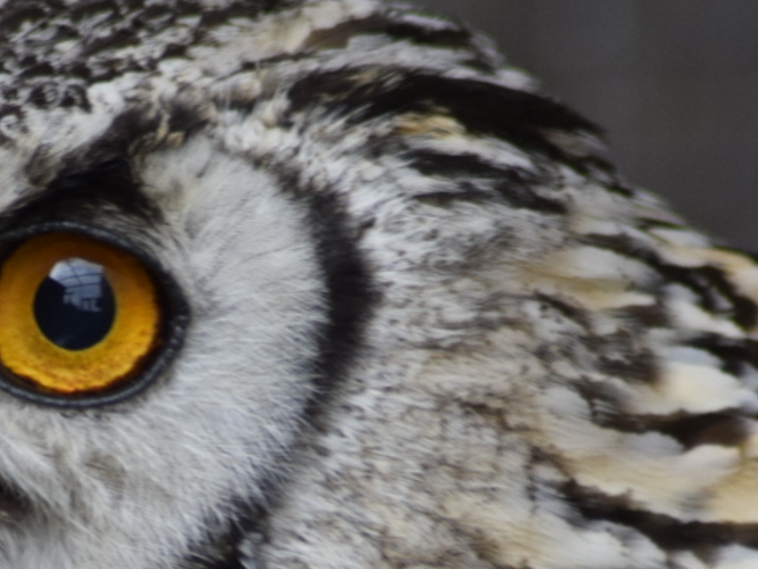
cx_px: 101
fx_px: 27197
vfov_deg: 1.2
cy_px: 522
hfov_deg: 1.6
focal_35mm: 1242
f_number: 7.1
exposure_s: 1/400
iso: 800
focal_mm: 300
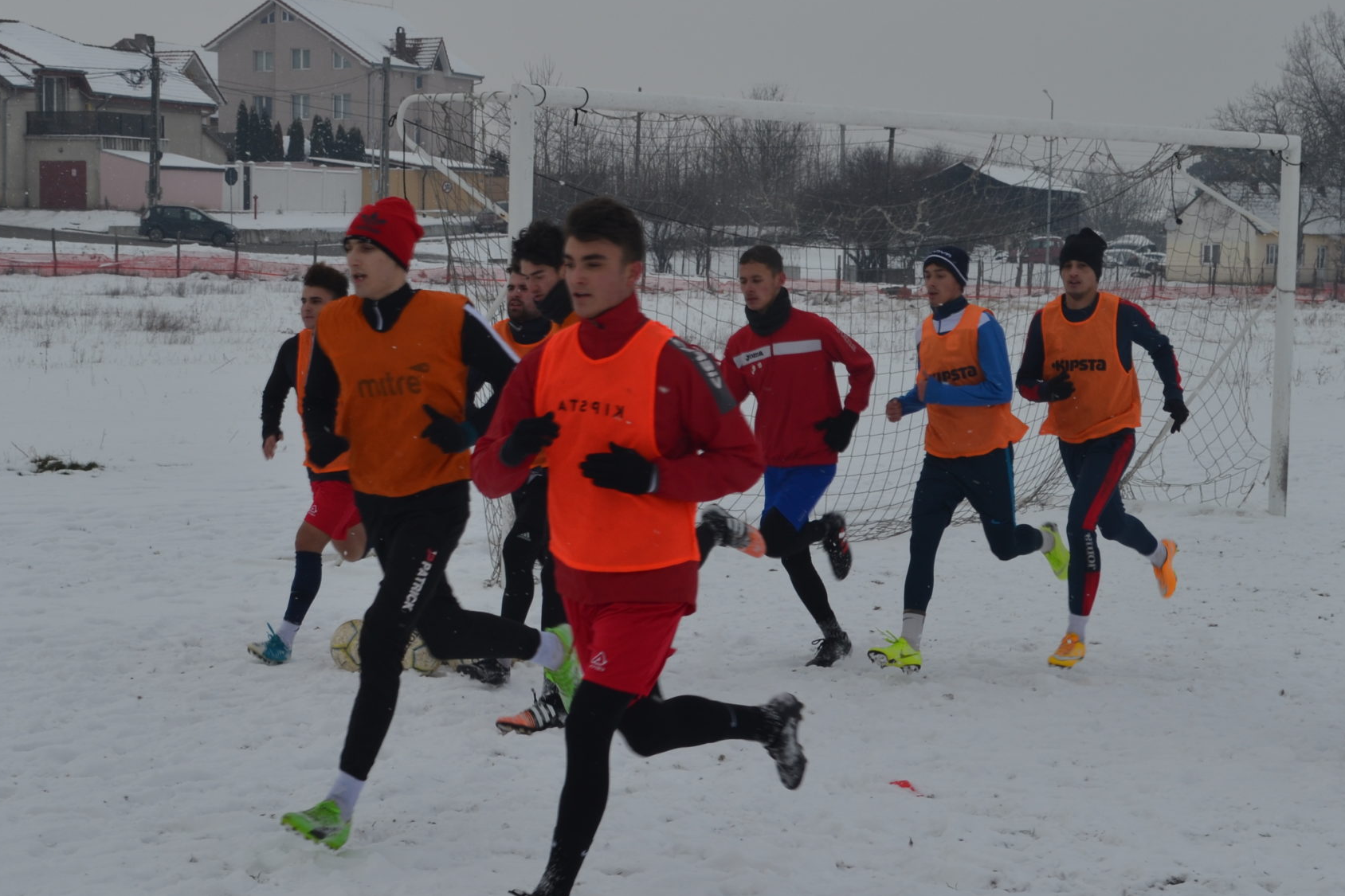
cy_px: 554
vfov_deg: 15.0
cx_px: 563
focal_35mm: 91
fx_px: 3399
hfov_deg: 22.4
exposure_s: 1/250
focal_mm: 40
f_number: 8
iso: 100
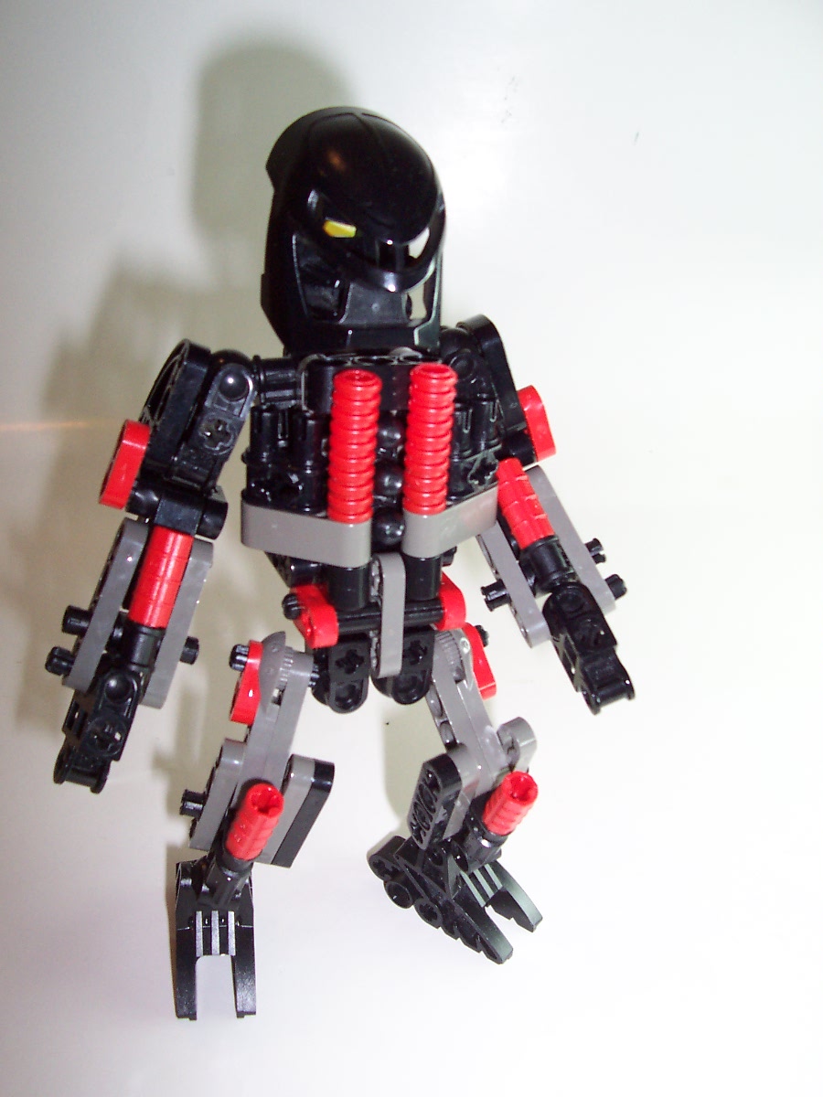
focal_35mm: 37
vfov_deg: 50.1
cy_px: 548
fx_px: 1173
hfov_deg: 38.7
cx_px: 412
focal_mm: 5.6
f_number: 2.8
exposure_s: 1/60
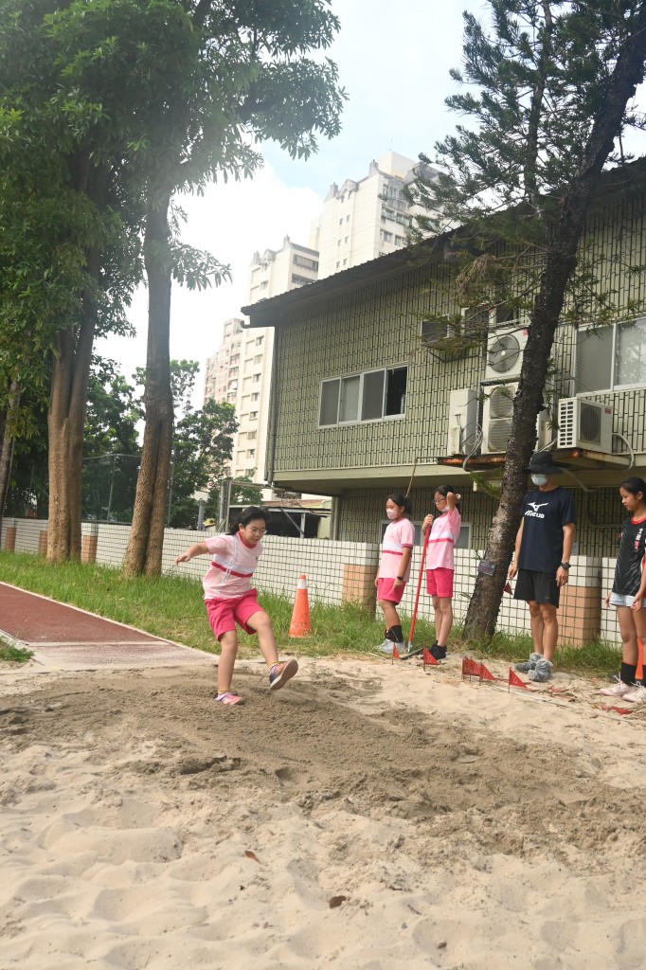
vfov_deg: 63.2
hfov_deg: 44.6
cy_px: 485
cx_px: 323
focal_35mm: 29
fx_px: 788
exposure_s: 1/2500
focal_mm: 19.5
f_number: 5
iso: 1600
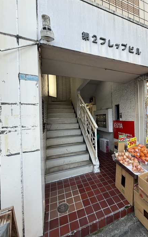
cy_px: 118
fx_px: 97
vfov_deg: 101.5
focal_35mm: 15
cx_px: 88
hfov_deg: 74.0
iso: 125
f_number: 2.2
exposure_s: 1/100
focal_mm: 2.22
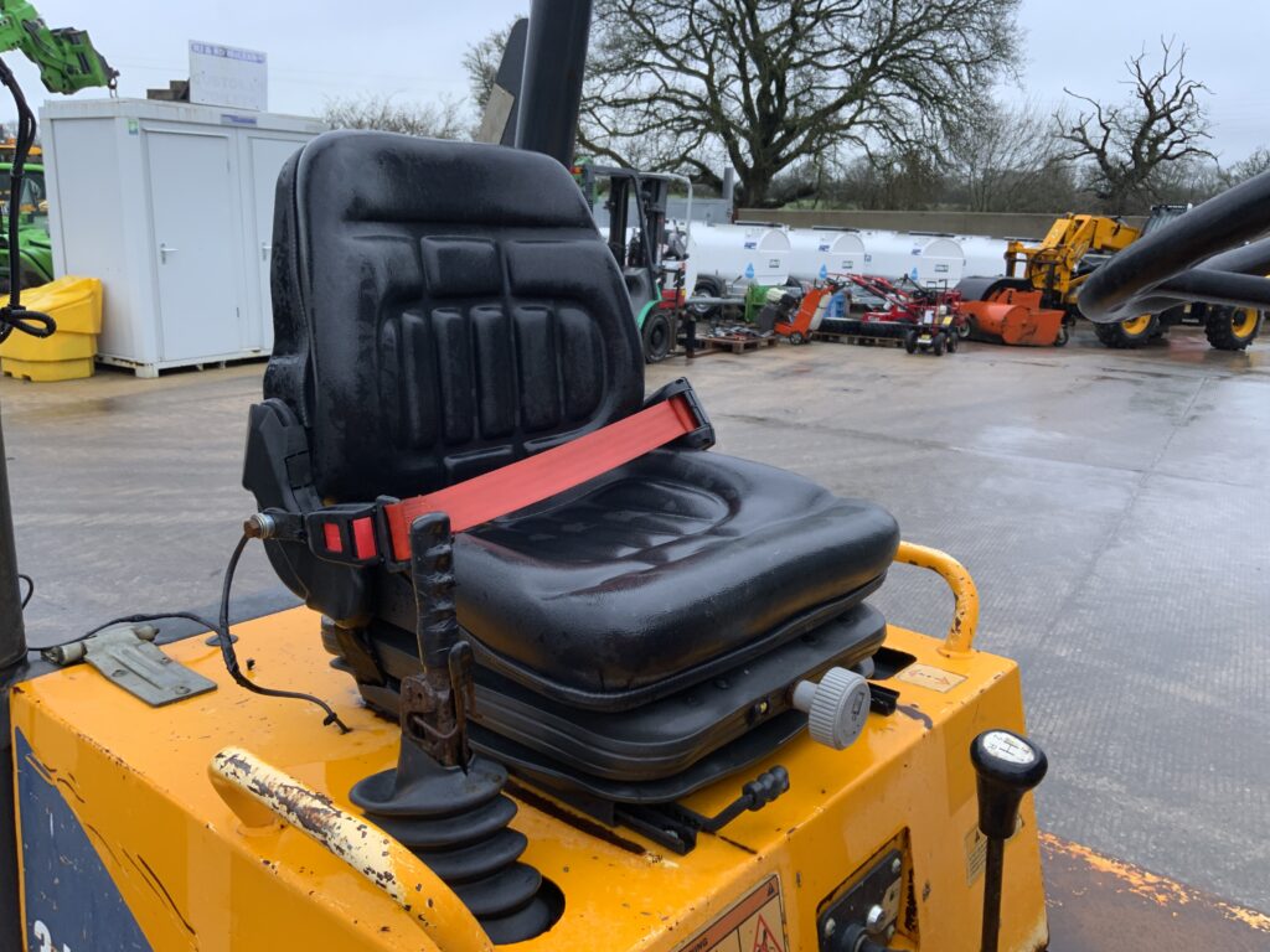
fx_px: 1064
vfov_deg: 48.2
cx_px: 635
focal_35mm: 29
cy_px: 476
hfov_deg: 61.7
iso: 32
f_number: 1.8
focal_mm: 3
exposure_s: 1/122
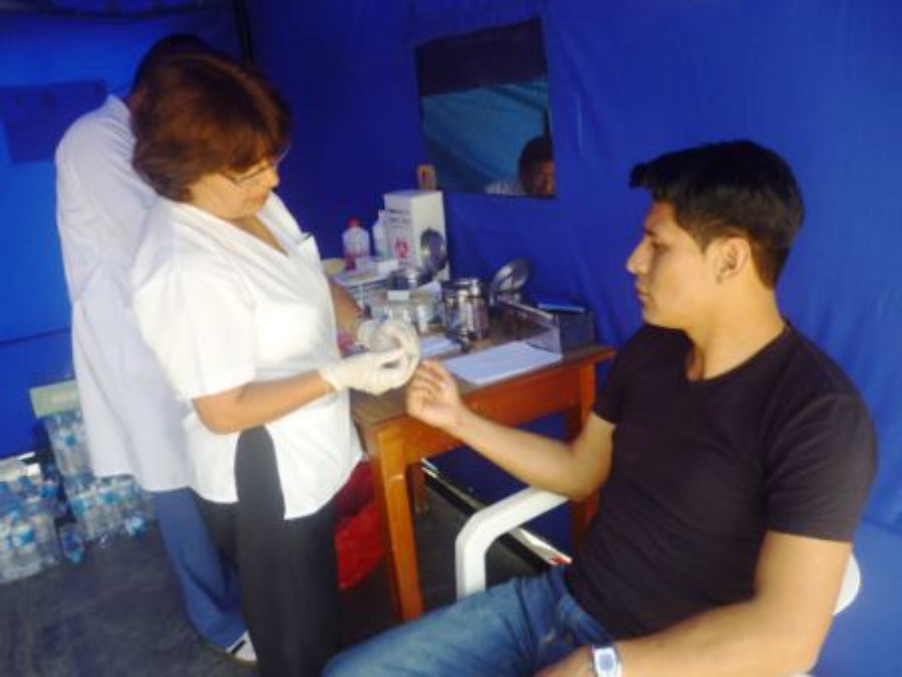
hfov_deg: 63.4
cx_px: 451
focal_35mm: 28
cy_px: 338
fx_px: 730
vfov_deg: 49.7
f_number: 3.1
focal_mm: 5
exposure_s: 1/60
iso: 100
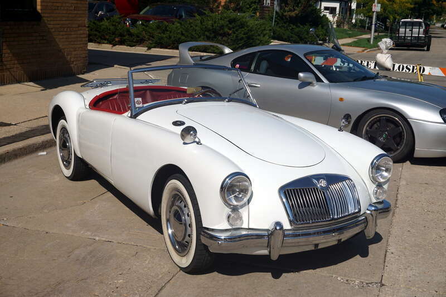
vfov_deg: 28.9
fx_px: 576
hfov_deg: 42.3
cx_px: 223
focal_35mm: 46
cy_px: 148
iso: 100
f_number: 9
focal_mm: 31
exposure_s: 1/500
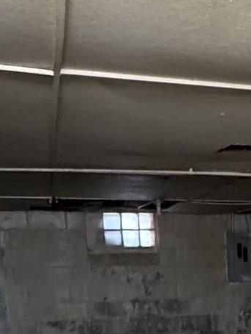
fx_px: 686
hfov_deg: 19.1
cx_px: 329
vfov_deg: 25.2
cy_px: 380
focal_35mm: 71
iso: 1250
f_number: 2.2
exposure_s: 1/60
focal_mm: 2.22
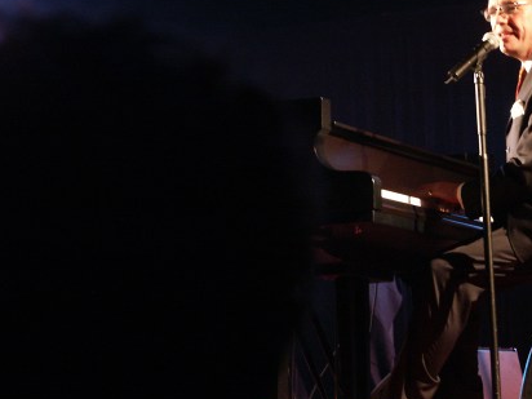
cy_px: 167
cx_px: 391
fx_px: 2459
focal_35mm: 160
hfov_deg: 12.3
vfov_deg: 9.3
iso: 200
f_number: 3.5
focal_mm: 25.43
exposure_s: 1/10
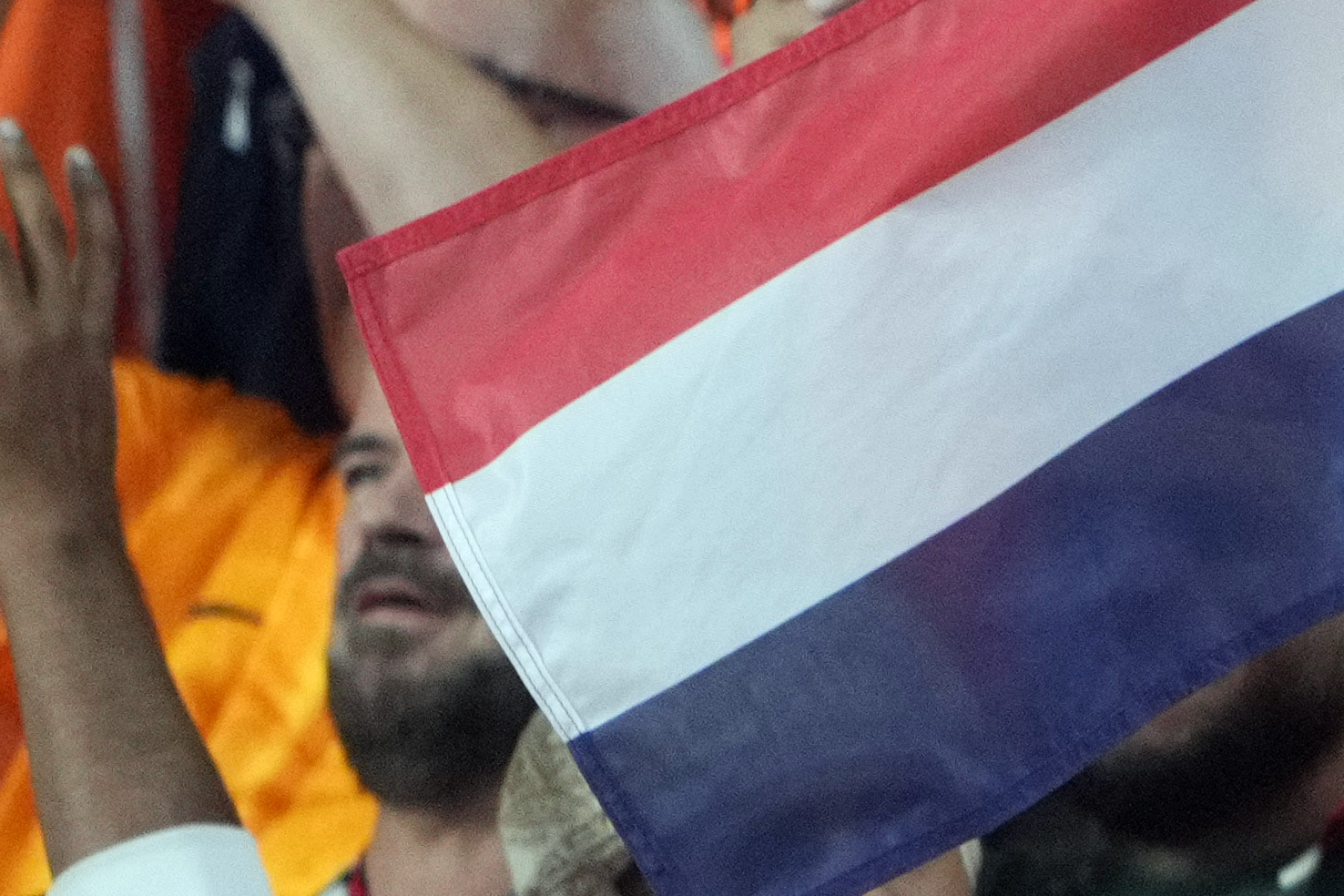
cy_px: -290
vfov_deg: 0.6
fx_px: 87390
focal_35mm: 2341
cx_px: 3390
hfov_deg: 0.9
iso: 3200
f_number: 2.8
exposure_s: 1/1250
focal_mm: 400
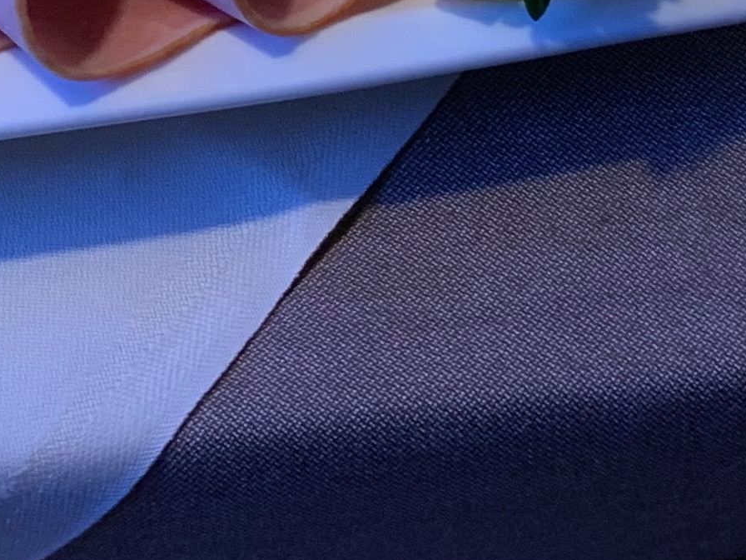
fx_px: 2521
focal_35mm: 117
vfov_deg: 11.6
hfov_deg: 16.8
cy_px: -502
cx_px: 204
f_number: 1.8
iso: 100
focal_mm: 4.25
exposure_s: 1/76
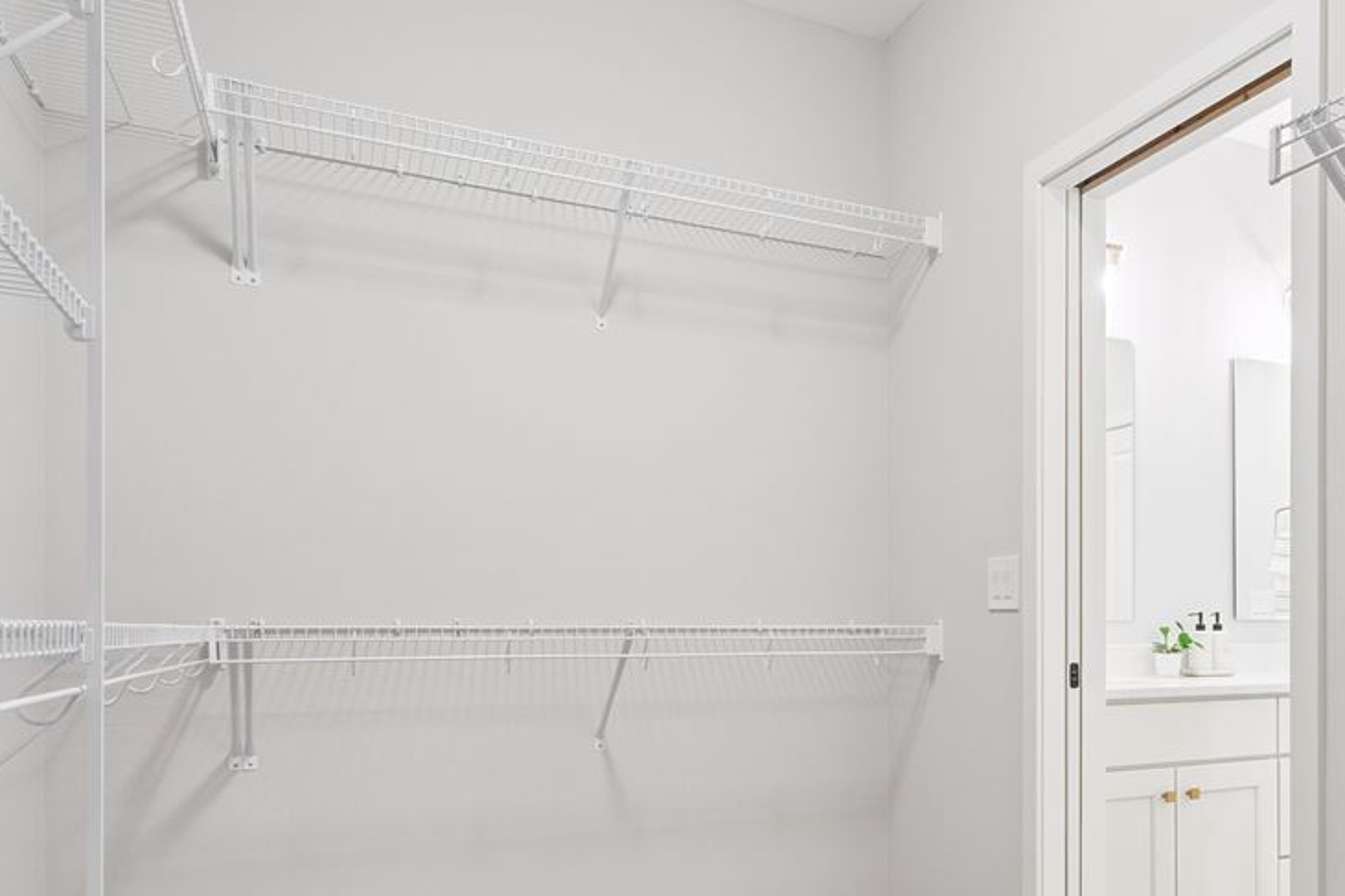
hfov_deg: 64.0
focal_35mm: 28
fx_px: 1046
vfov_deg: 45.4
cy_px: 621
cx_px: 885
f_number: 8
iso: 400
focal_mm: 16
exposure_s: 1/8
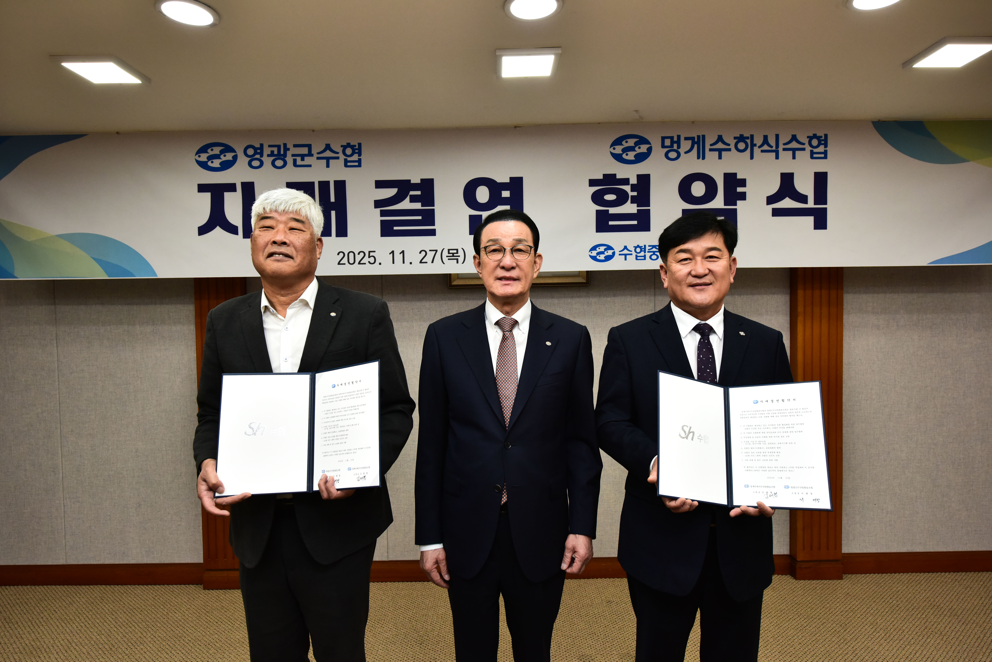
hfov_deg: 78.6
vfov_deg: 57.3
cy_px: 331
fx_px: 606
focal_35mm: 22
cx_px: 496
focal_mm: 22
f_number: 5.6
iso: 2000
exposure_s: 1/320
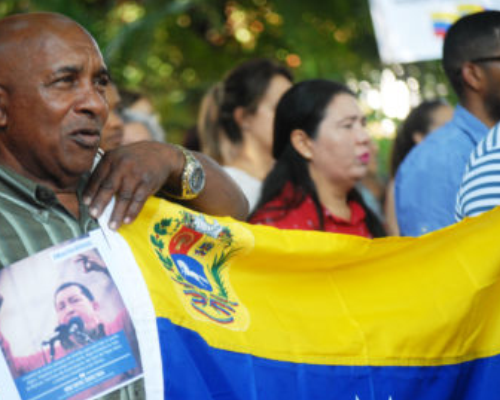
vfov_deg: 9.0
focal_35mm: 171
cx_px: 201
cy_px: 201
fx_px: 2531
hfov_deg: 11.3
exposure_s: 1/50
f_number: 4.5
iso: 400
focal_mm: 100
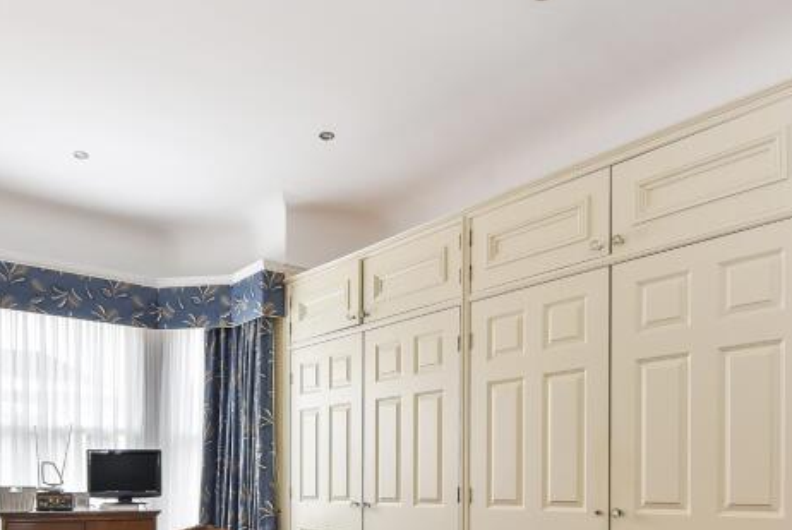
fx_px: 683
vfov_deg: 39.0
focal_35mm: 31
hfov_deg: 60.1
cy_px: 491
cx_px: 351
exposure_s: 1/13
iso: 400
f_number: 8
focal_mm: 14
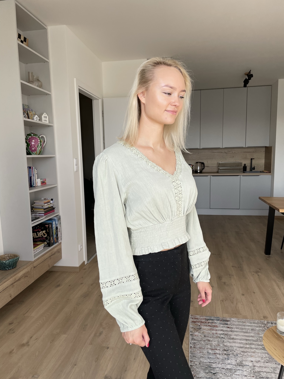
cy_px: 190
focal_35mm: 26
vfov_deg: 67.3
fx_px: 284
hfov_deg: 53.1
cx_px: 142
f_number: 1.6
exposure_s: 1/491
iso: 32
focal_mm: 4.2
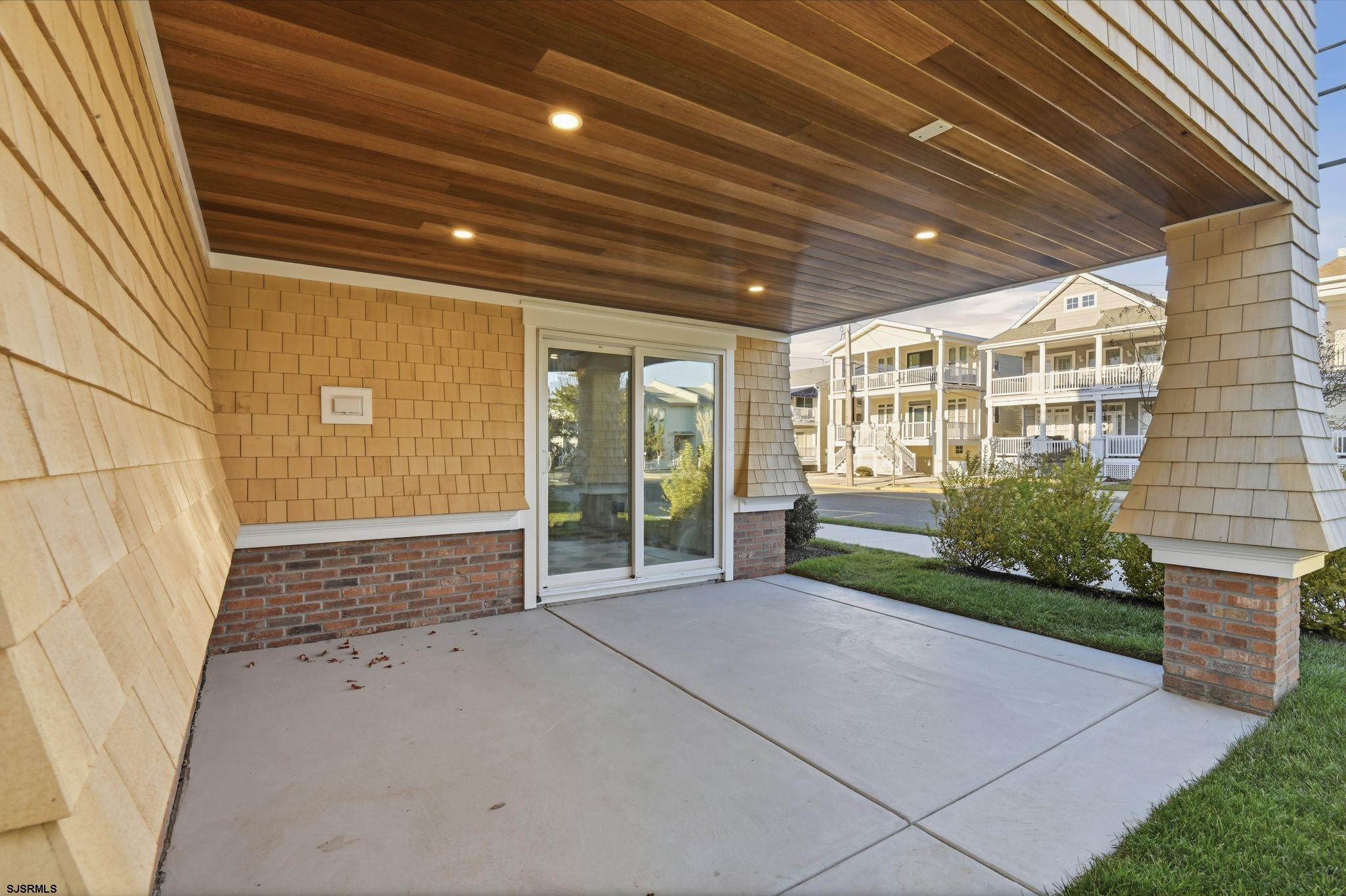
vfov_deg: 73.7
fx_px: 598
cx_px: 673
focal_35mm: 16
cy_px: 448
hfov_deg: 96.8
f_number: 16
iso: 250
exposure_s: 1/100
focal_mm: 16
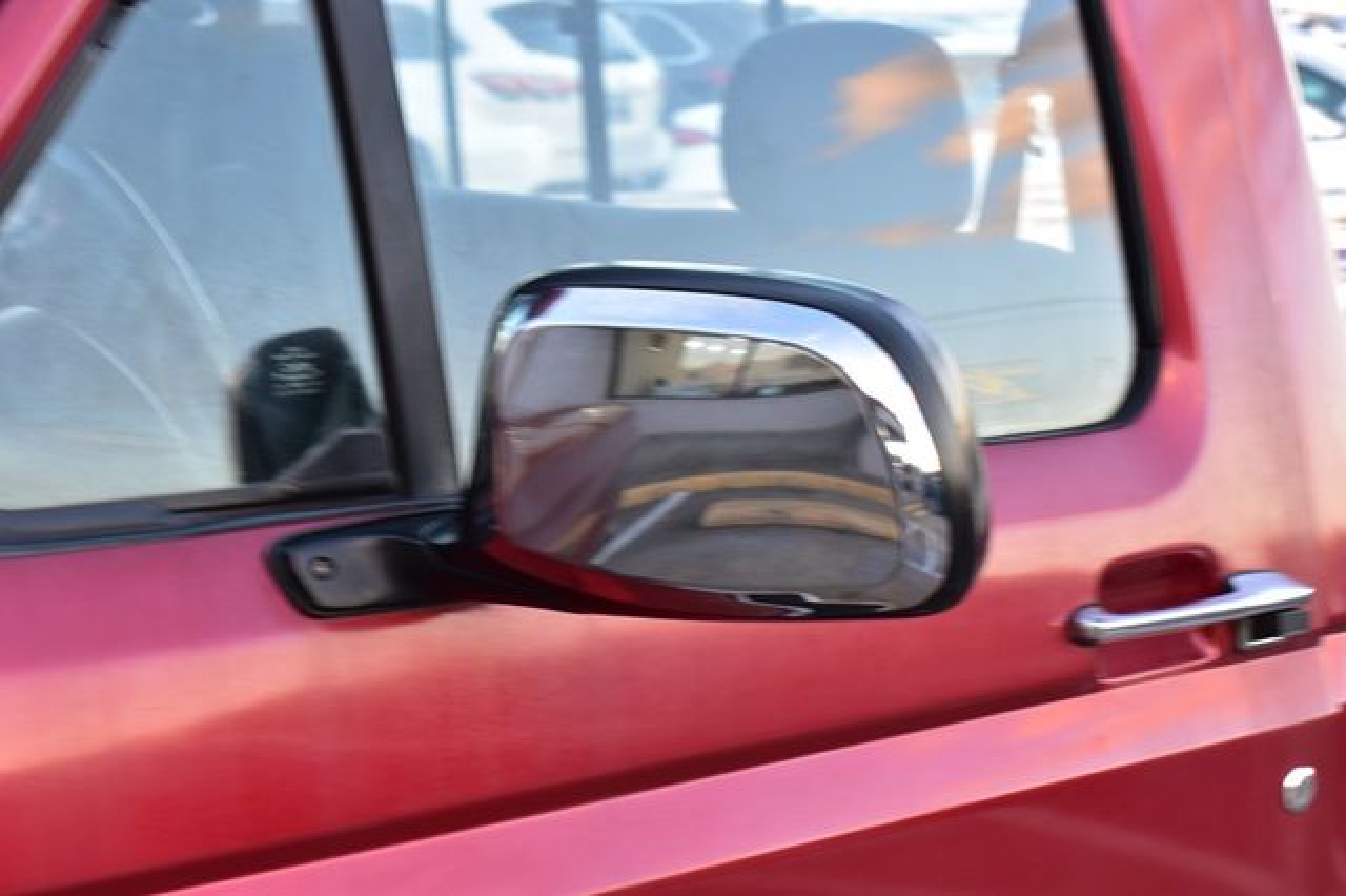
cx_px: 673
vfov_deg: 22.6
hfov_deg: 33.4
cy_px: 448
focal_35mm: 60
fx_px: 2242
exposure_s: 1/30
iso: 400
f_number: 7.1
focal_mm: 40
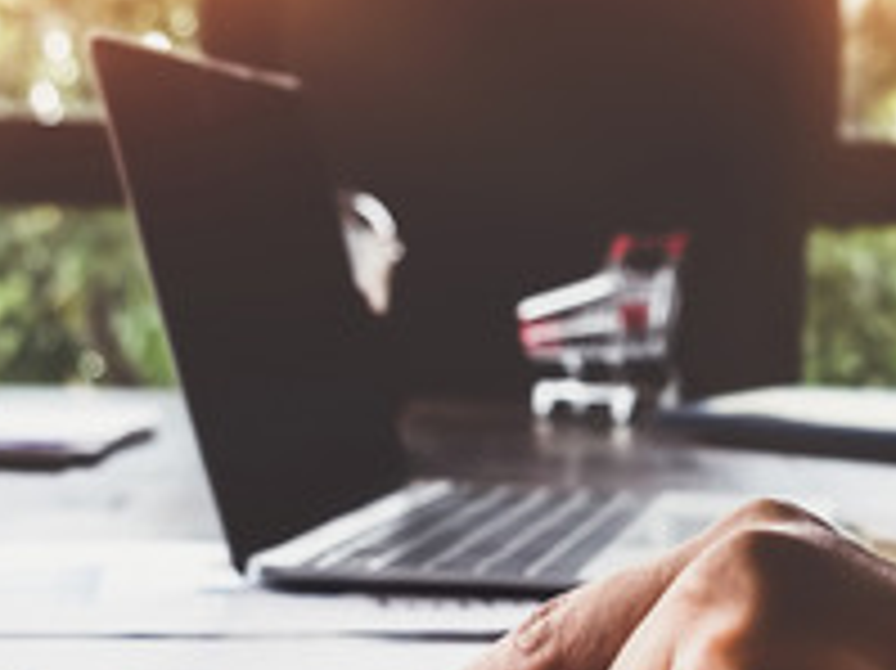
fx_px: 2328
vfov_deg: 16.2
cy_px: 567
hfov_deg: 21.5
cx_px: 747
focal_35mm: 90
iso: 400
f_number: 4
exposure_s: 1/350
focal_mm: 21.4
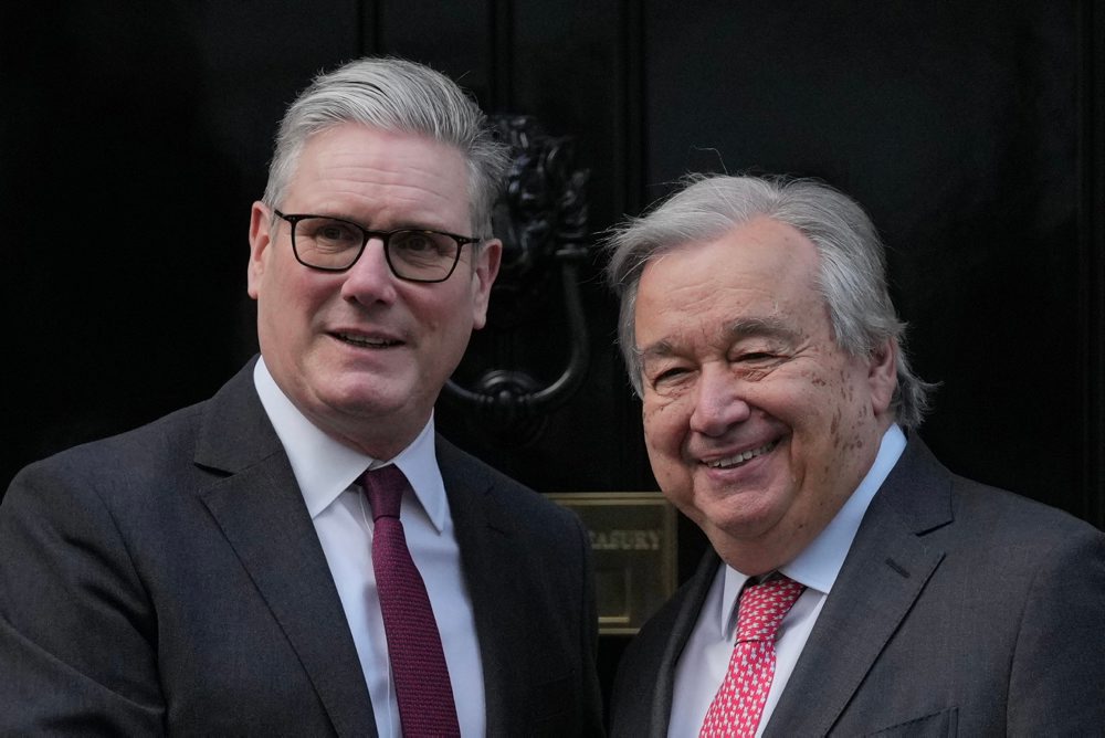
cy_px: 369
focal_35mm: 200
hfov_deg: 10.3
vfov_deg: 6.9
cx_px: 552
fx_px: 6142
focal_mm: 200
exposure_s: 1/640
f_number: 2.8
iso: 1600
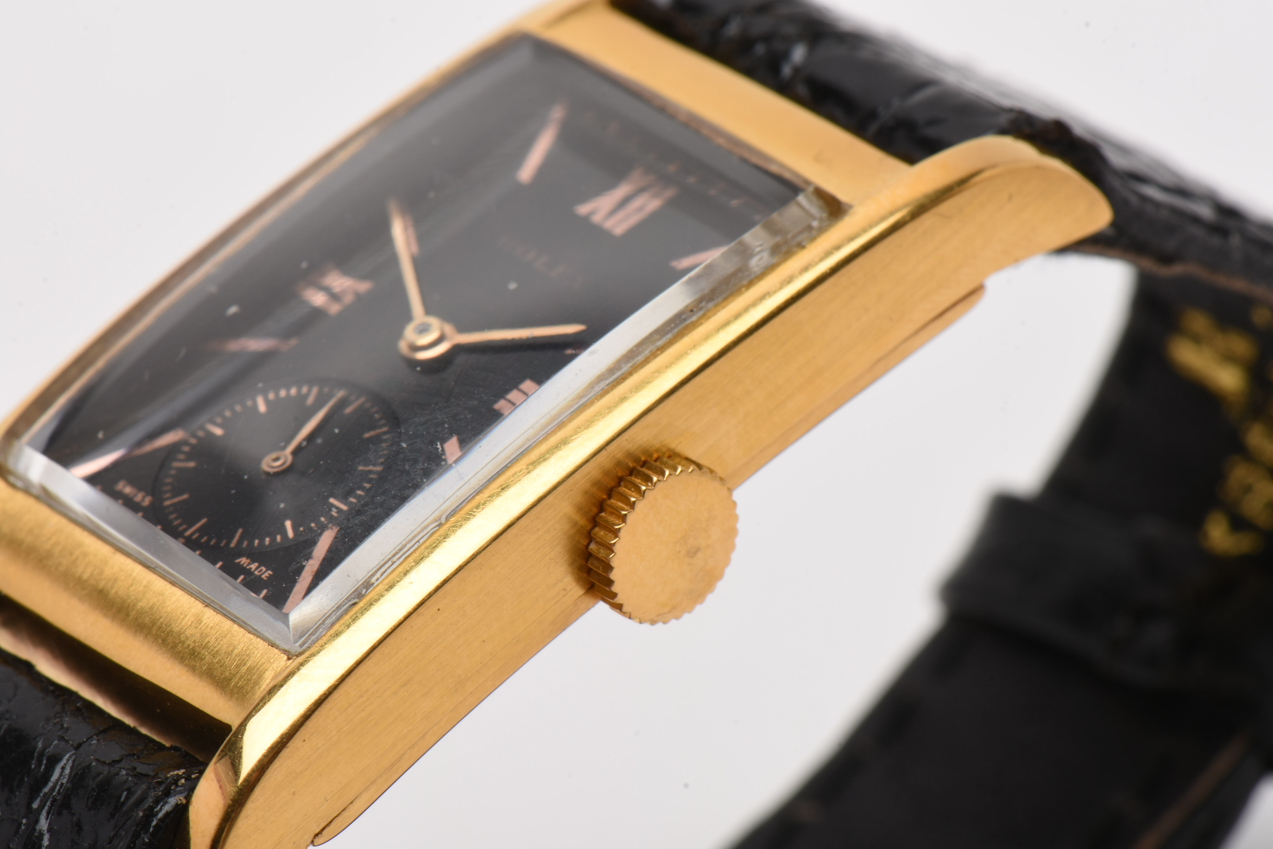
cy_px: 424
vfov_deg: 10.8
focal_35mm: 128
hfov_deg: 16.1
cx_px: 636
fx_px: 4508
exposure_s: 1/100
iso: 100
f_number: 22
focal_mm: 85
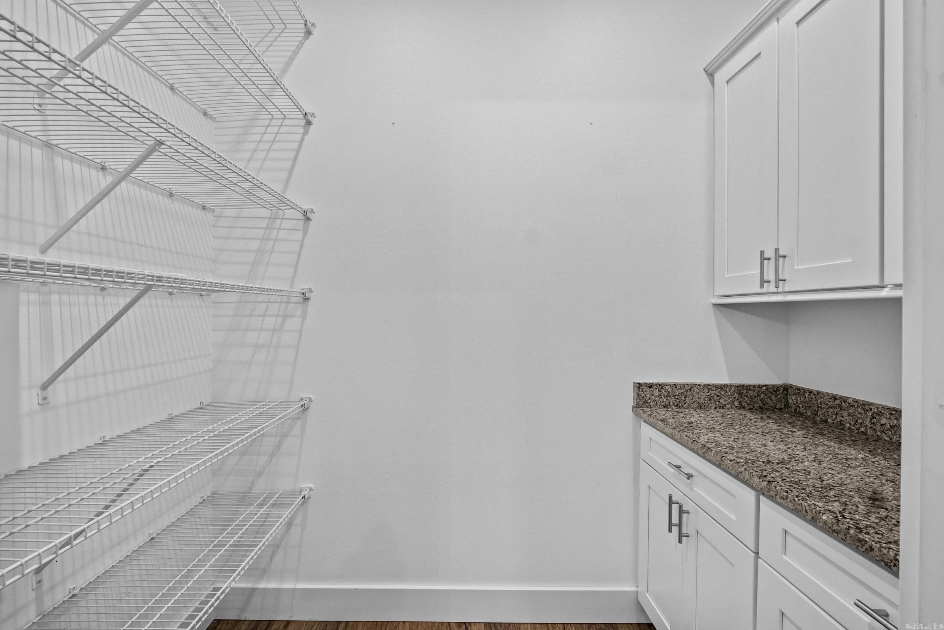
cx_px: 472
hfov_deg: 100.4
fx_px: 393
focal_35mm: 15
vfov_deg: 77.3
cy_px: 315
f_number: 10
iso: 1600
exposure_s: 1/5
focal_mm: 10
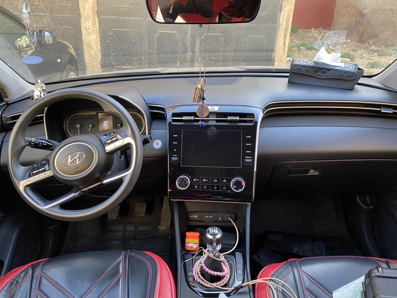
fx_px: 298
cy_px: 149
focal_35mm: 26
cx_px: 198
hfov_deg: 67.3
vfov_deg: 53.1
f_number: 1.8
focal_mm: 4.25
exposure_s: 1/94
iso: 125
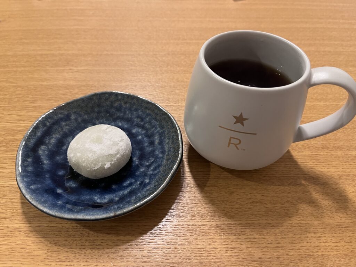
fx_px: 267
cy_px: 134
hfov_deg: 67.3
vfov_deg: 53.1
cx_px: 178
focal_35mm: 26
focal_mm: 5.1
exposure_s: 1/60
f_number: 1.6
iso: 320
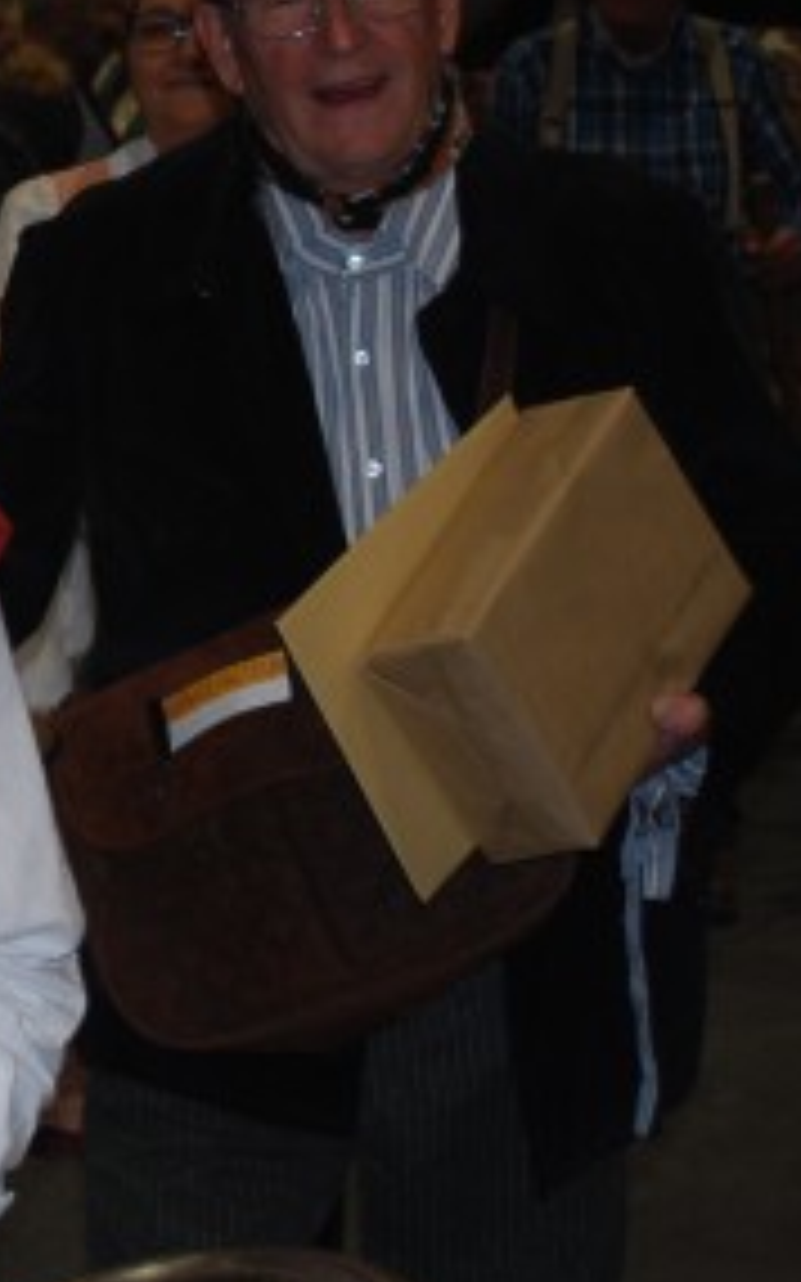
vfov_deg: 13.9
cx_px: -490
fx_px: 5257
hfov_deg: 8.5
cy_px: 389
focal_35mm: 150
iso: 200
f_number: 5.3
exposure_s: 1/60
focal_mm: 35
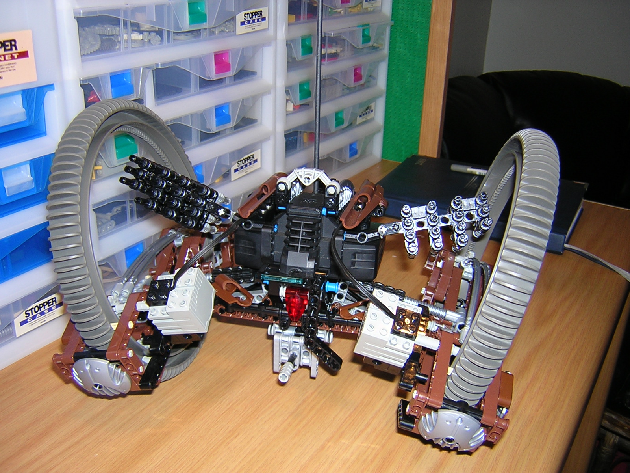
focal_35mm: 36
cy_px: 236
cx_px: 315
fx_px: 655
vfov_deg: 39.7
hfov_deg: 51.4
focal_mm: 4.7
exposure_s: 1/60.1
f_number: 2.6
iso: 100
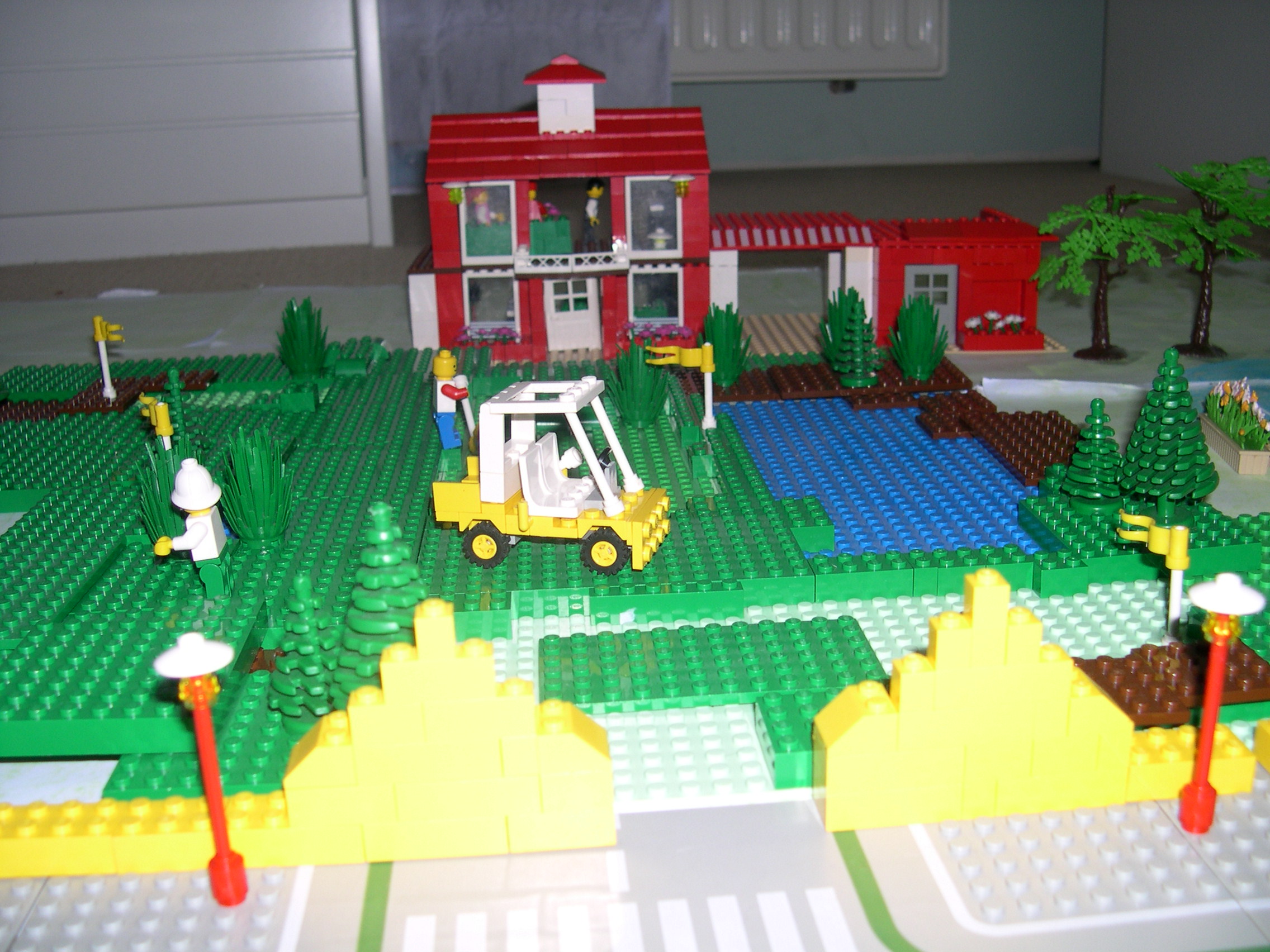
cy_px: 476
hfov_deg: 49.0
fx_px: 1394
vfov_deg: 37.7
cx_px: 635
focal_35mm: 38
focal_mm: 8
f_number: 2.8
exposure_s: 1/60
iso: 100
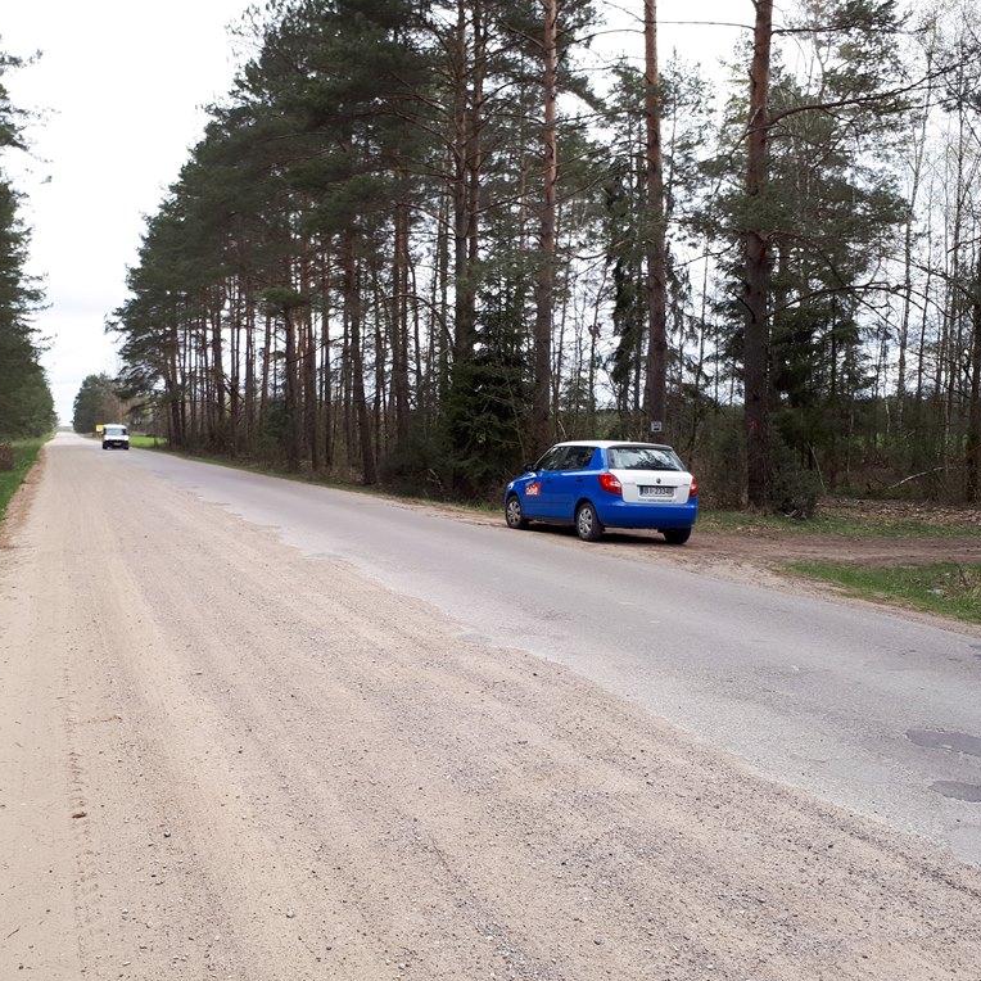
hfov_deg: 50.8
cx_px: 390
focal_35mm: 32
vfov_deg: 51.1
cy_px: 490
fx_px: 1026
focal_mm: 3.6
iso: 40
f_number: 1.9
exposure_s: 1/369
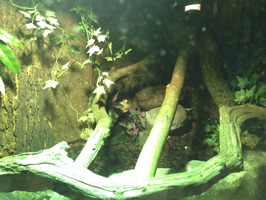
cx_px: 133
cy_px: 97
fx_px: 261
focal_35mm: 34
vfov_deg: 41.8
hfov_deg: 54.0
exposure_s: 1/20
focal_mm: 4.12
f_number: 2.4
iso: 400
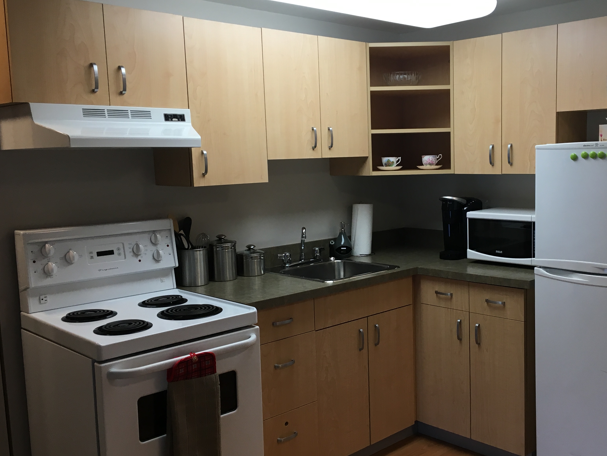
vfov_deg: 37.7
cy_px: 239
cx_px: 381
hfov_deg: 48.5
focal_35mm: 38
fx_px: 666
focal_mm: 4.15
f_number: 2.2
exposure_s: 1/30
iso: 25
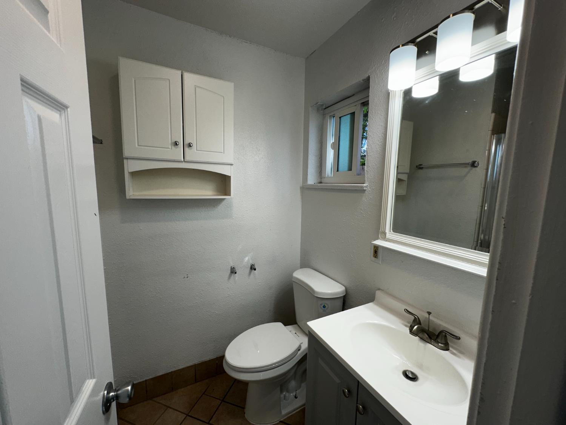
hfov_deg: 102.1
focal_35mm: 14
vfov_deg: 85.7
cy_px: 212
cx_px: 283
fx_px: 229
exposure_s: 1/120
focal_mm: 2.22
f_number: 2.2
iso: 40
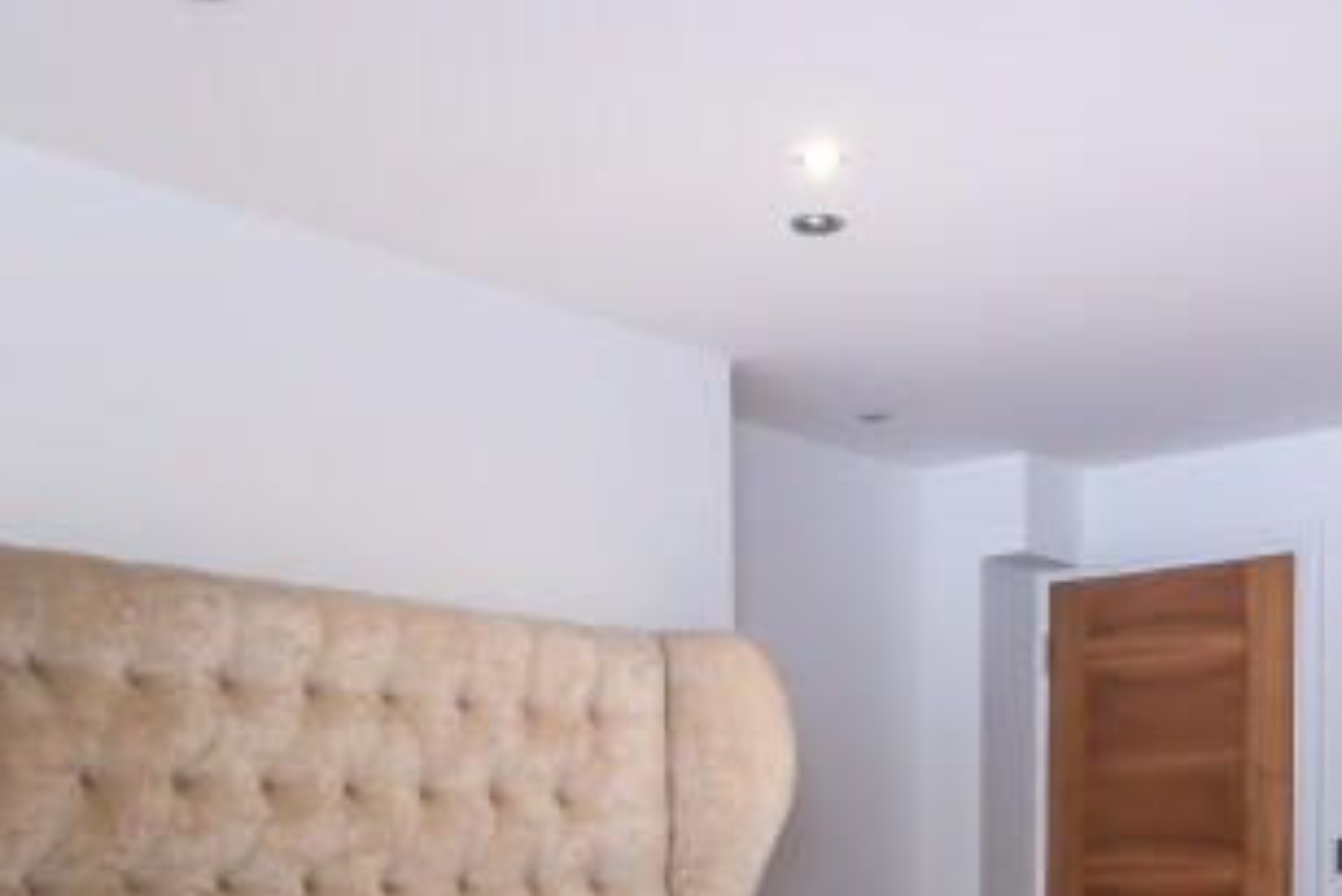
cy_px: 929
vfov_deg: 25.5
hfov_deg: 39.5
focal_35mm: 50
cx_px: 769
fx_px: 1865
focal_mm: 10
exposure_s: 1/8
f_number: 8
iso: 250
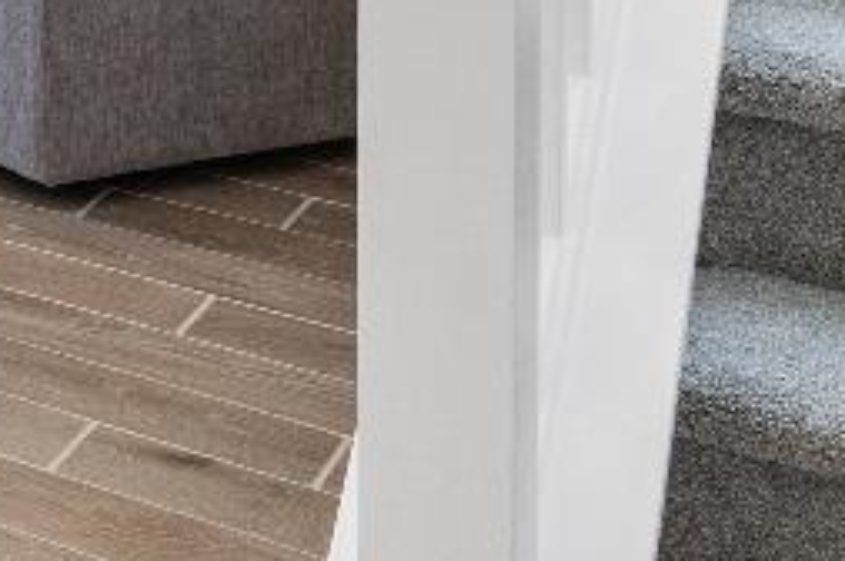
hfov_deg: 13.3
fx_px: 2297
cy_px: -641
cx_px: -1336
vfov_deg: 12.0
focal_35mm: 98
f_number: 9
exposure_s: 1/10
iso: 250
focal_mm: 11
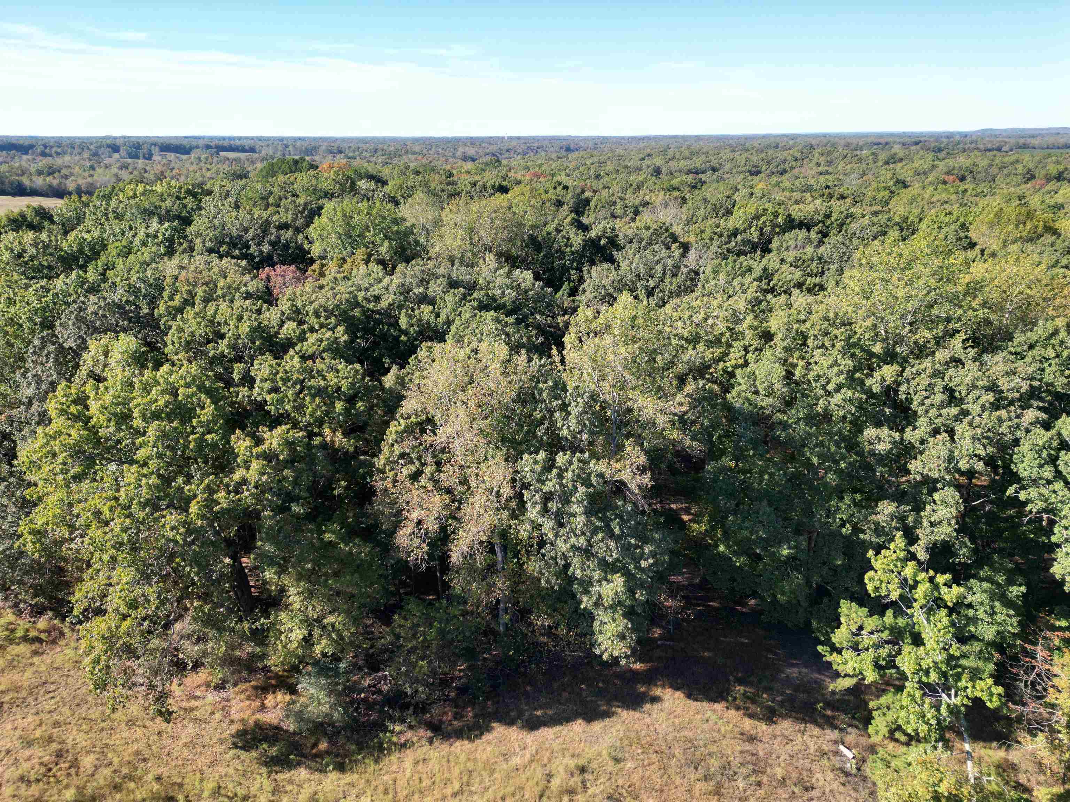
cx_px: 535
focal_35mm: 24
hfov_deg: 71.6
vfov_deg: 56.8
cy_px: 401
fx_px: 742
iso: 100
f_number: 1.7
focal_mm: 6.72
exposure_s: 1/1250
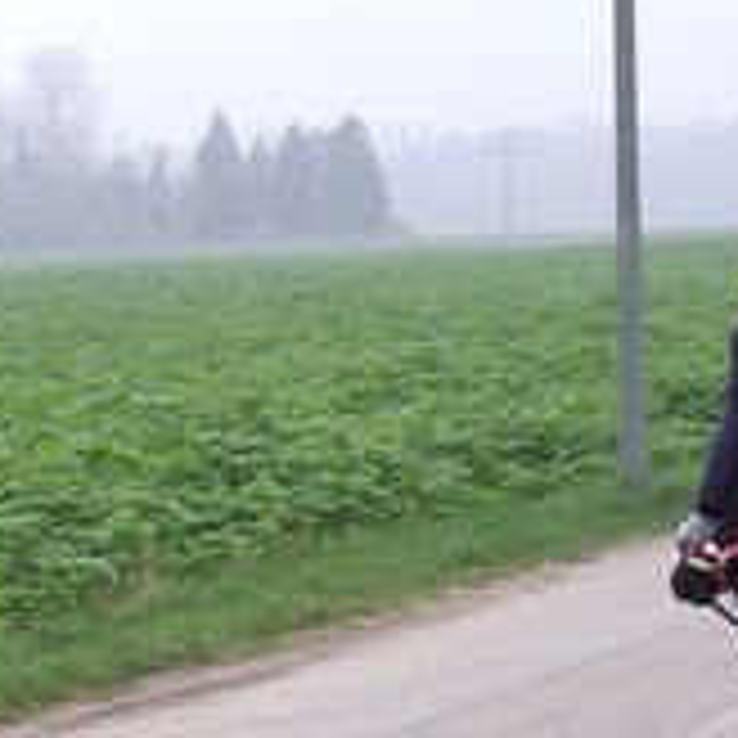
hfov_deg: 10.4
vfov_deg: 10.3
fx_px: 4052
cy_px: 790
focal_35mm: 168
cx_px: 205
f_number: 4.2
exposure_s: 1/42
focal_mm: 8.5
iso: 100
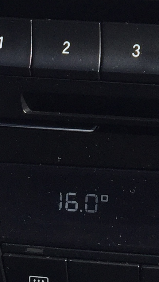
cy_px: -172
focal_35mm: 133
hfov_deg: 8.9
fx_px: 997
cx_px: 250
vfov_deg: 14.7
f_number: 2.2
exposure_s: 1/694
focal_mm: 4.15
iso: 32
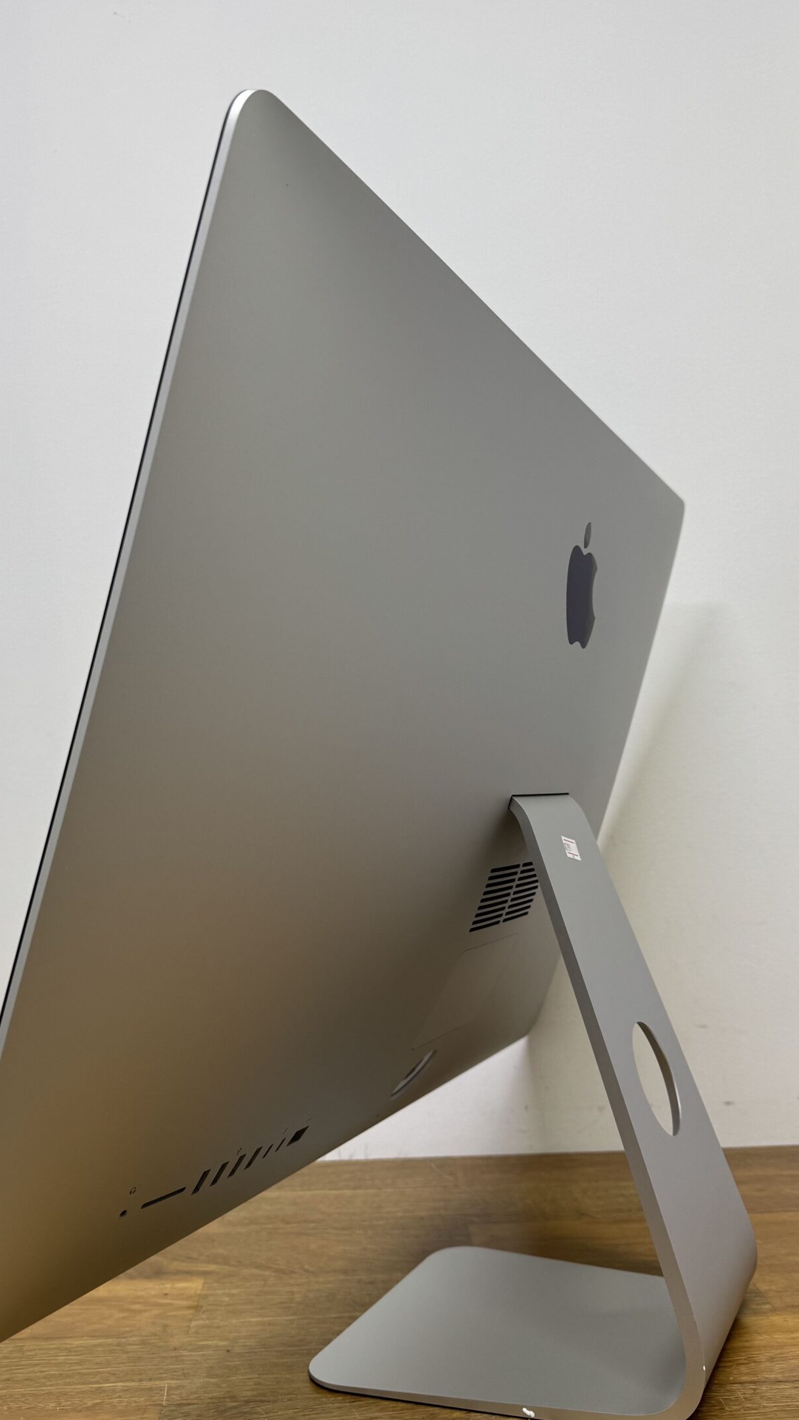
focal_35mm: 31
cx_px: 381
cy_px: 737
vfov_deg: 62.6
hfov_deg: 37.8
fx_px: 1167
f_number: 1.78
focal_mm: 6.76
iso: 80
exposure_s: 1/120
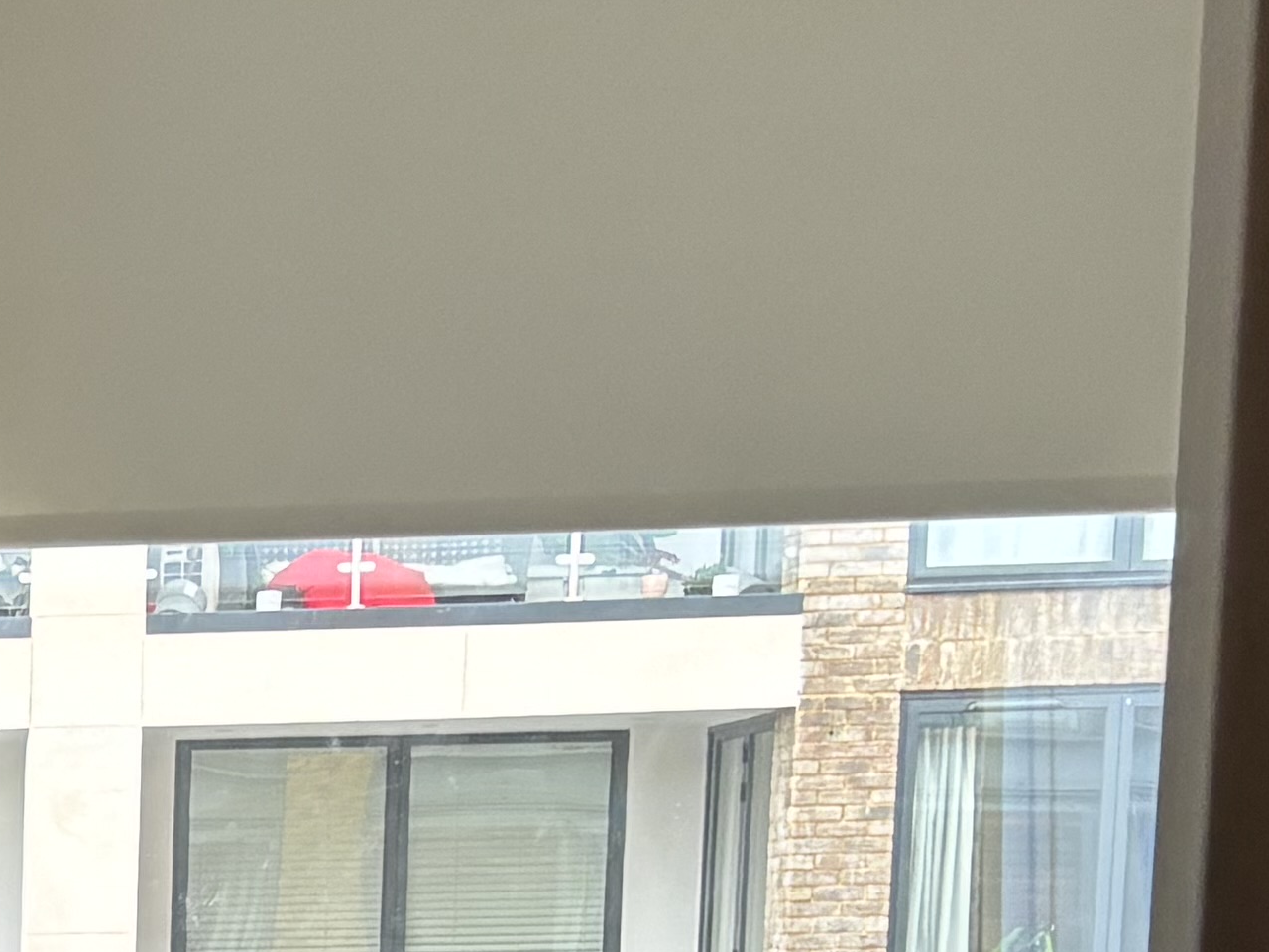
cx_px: -1165
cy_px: 1510
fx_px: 4252
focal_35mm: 116
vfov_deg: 12.1
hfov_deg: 14.5
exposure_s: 1/107
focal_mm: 5.96
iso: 125
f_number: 1.6
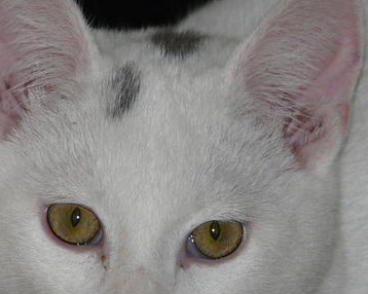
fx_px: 8153
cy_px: 141
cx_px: 138
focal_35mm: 749
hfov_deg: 2.6
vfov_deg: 2.1
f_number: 3.6
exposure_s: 1/100
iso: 100
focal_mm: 55.4
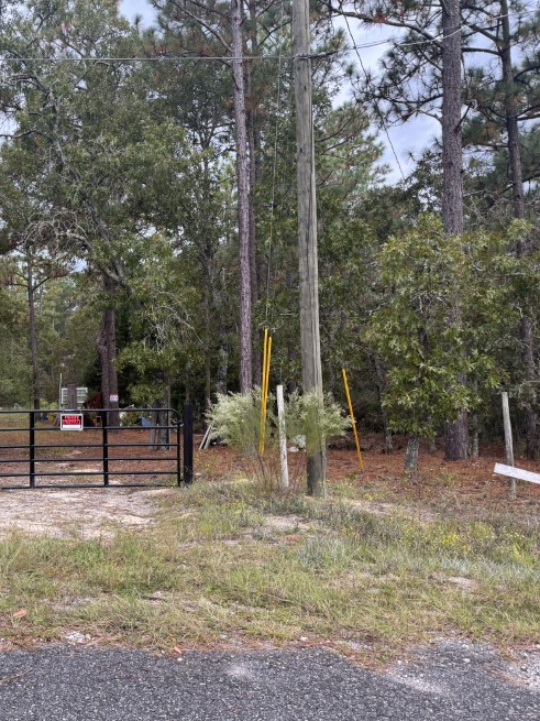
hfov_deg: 40.8
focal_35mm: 33
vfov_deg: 55.4
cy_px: 356
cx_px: 95
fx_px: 687
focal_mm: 6.76
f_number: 1.78
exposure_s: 1/121
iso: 100
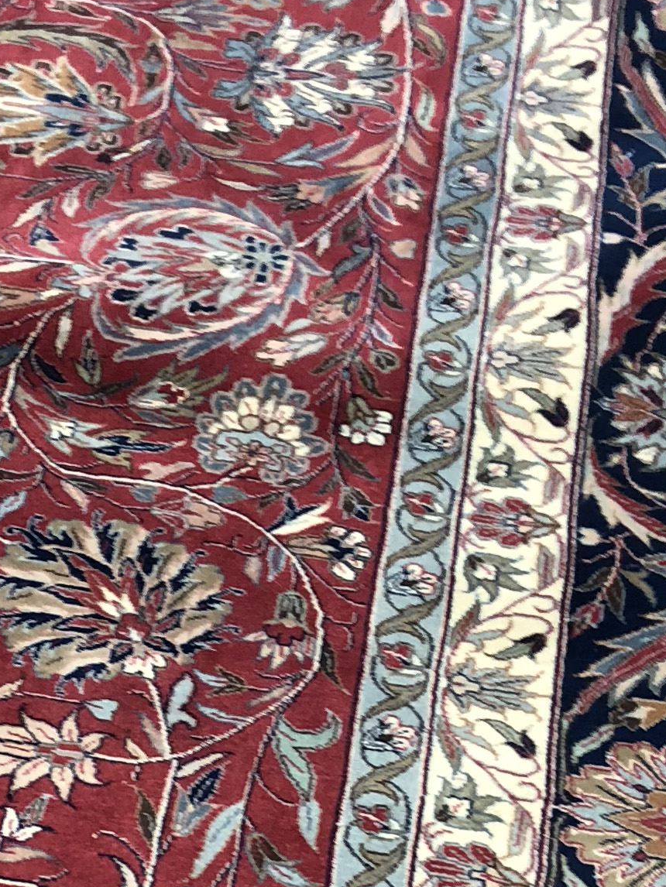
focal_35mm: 102
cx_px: 99
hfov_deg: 14.4
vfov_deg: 19.0
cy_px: 745
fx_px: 2616
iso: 40
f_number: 1.8
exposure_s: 1/25
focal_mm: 3.99
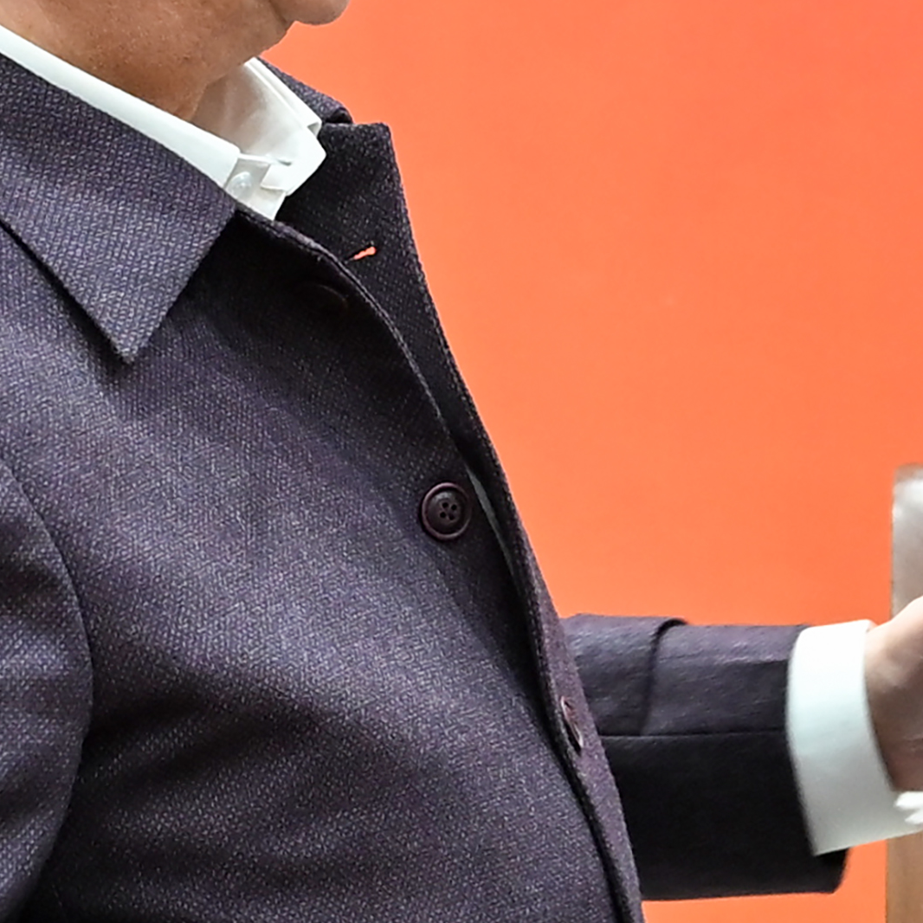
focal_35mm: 244
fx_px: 7361
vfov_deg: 7.2
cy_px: 318
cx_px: 1409
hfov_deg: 7.1
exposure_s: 1/60
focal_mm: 51
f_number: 4
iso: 900
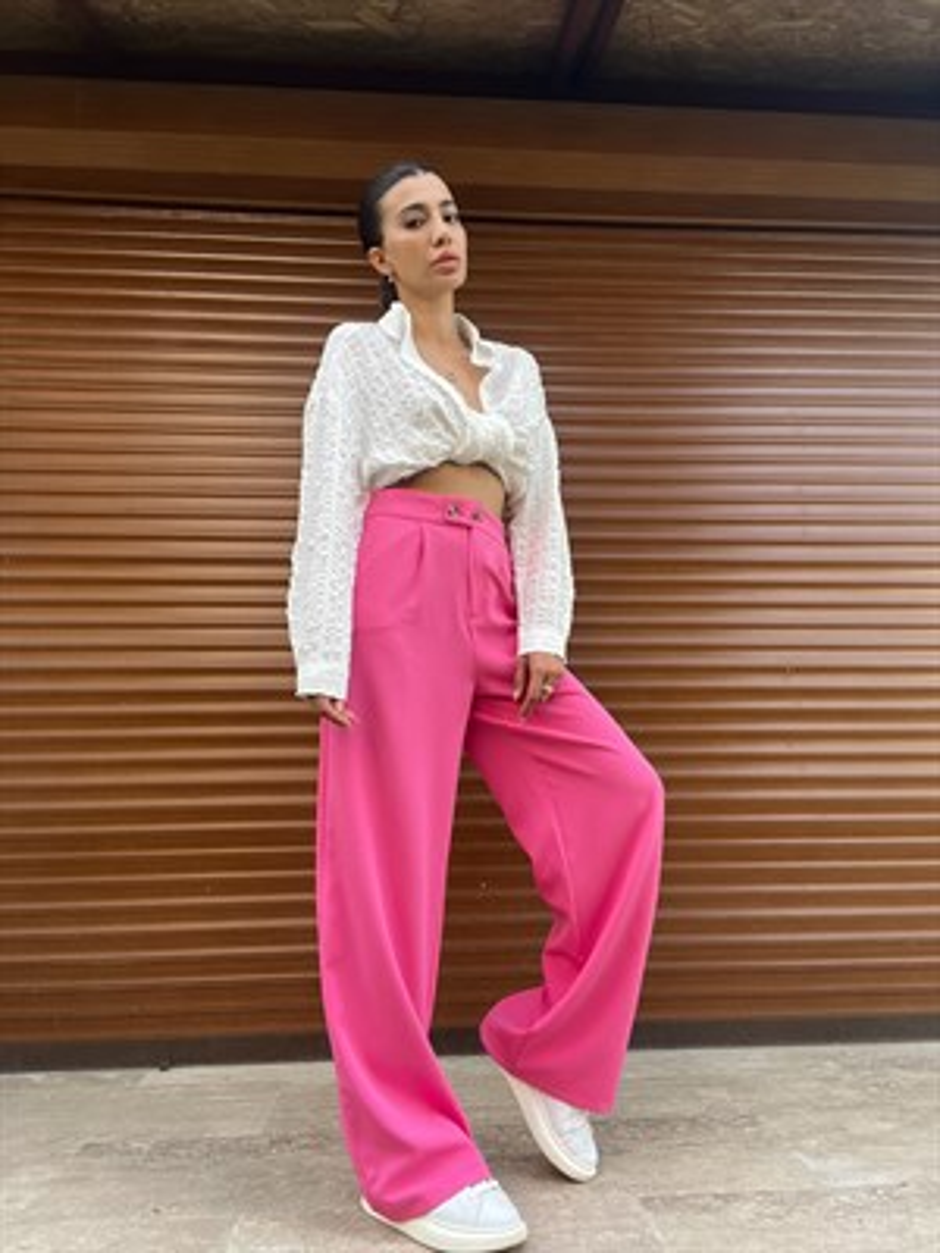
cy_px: 626
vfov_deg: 73.9
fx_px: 833
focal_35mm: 23
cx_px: 470
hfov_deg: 58.9
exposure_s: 1/121
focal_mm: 2.71
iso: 40
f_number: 2.2
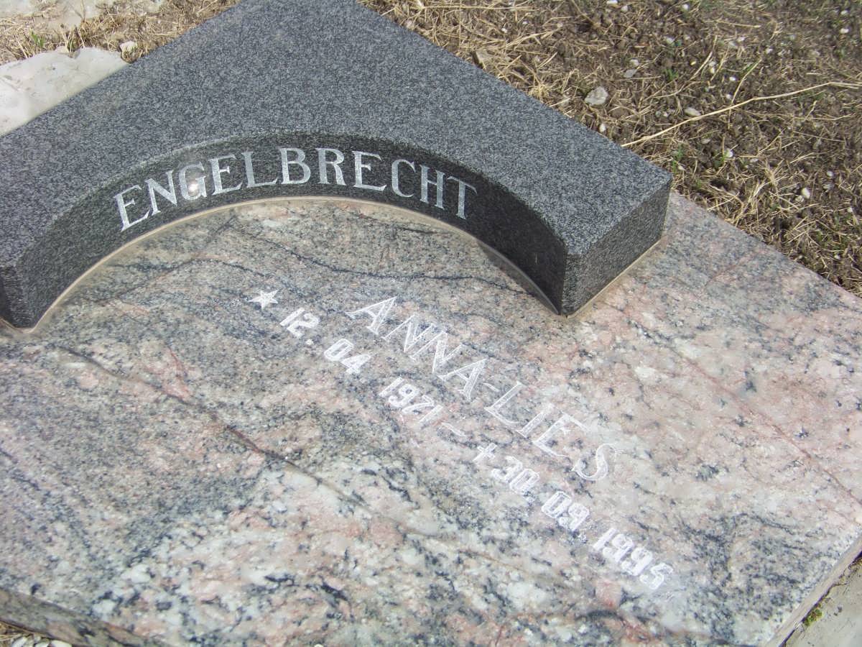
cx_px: 431
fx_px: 1370
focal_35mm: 55
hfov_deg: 34.9
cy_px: 324
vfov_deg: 26.6
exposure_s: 1/1000
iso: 64
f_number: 3.2
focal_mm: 9.36
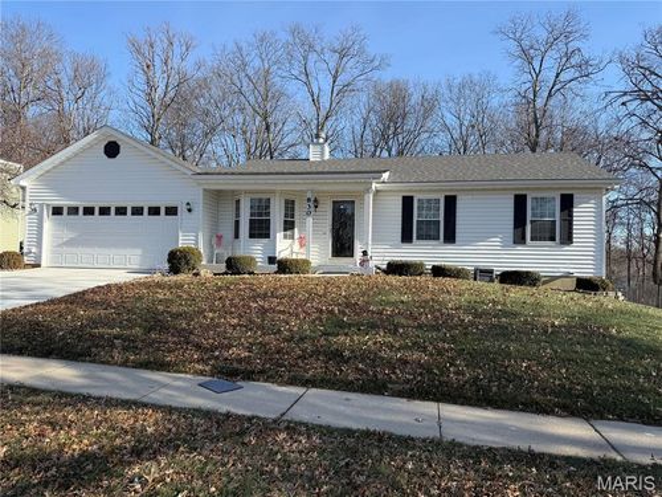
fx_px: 459
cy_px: 248
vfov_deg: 56.8
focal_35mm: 24
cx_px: 331
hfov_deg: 71.6
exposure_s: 1/2370
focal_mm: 6.76
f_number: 1.78
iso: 80
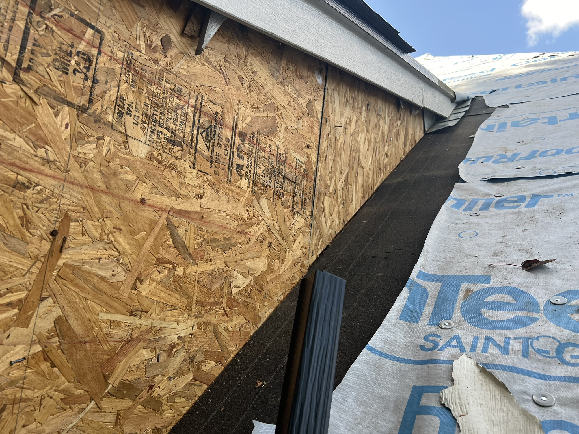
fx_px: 435
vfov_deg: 53.1
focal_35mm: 26
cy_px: 217
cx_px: 290
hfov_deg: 67.3
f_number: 1.5
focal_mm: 5.7
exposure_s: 1/419
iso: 50
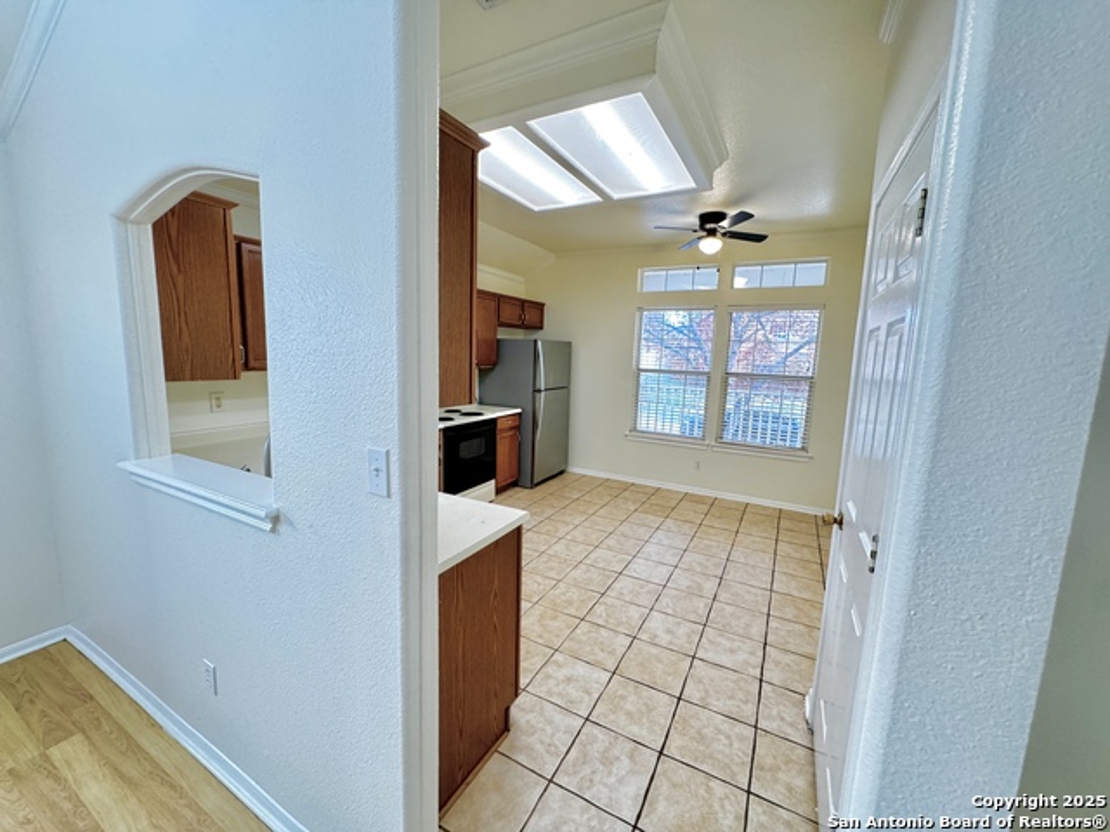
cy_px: 416
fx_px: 449
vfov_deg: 85.7
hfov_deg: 102.1
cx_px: 555
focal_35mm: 14
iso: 500
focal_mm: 2.22
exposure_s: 1/60
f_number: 2.2
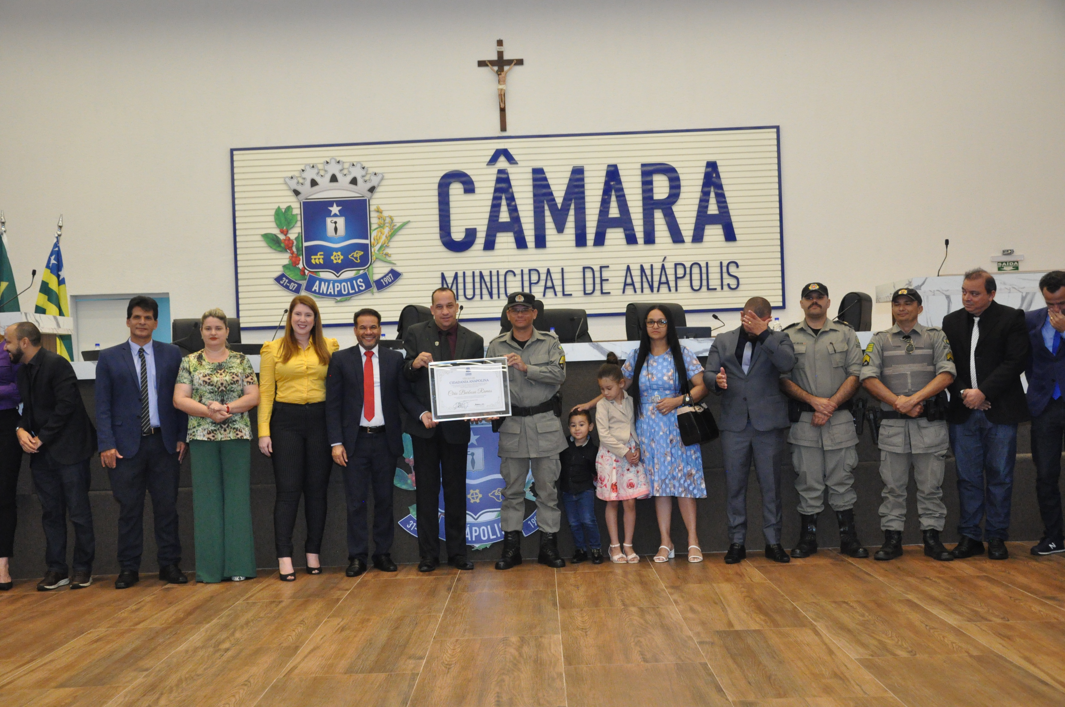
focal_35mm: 42
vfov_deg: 31.8
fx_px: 1241
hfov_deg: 46.4
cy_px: 354
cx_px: 532
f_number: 5.6
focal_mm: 28
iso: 2500
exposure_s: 1/80
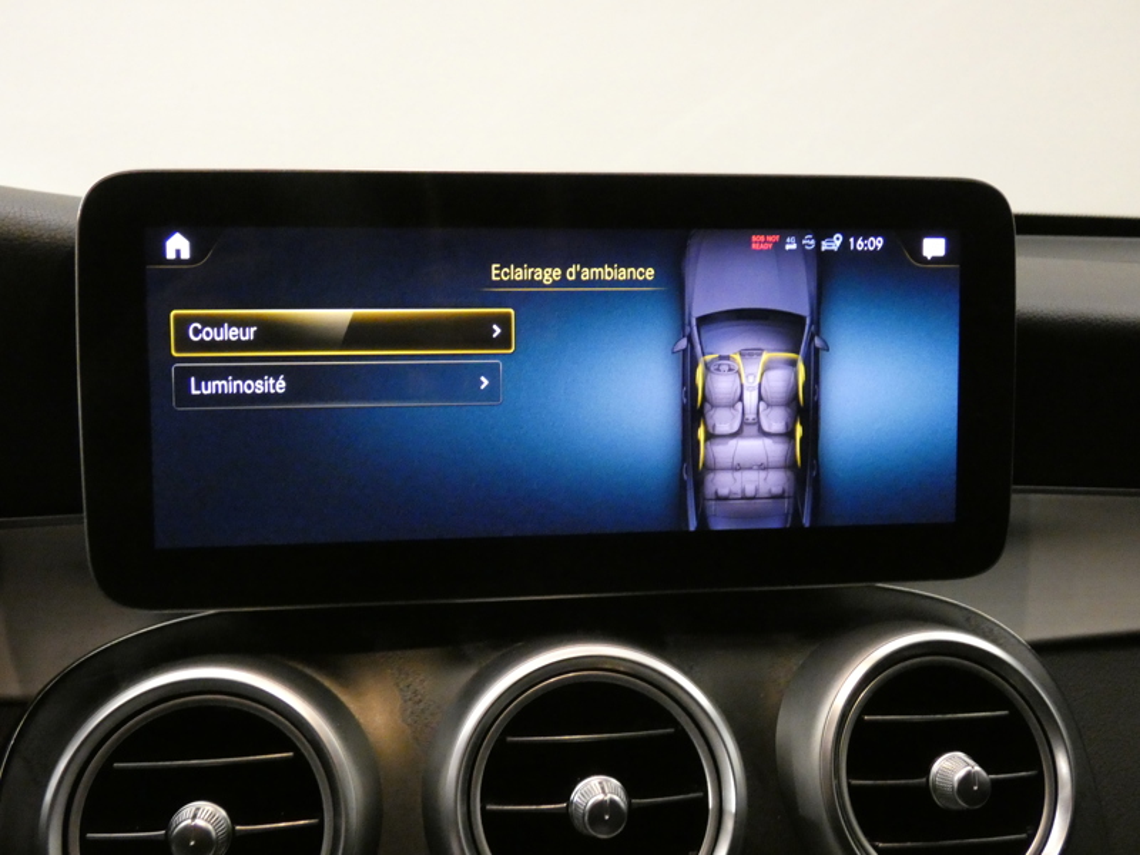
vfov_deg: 35.1
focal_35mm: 41
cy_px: 428
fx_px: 1350
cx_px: 570
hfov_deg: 45.8
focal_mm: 7.3
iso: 1600
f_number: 3.6
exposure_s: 1/30
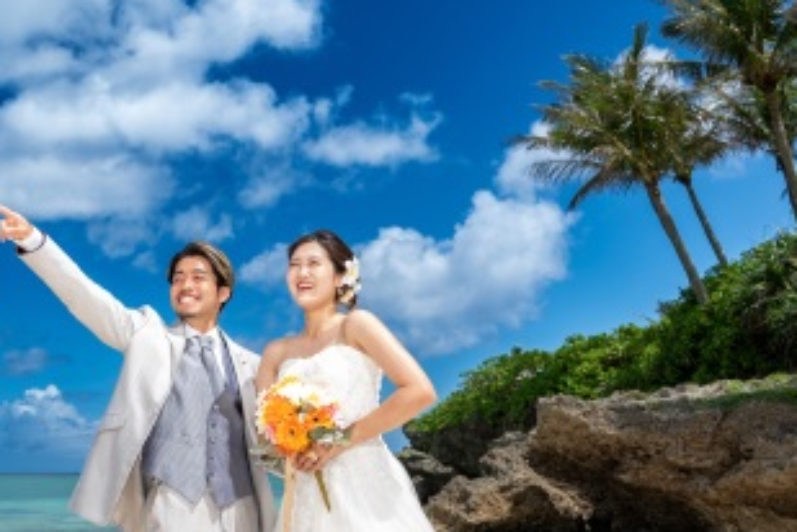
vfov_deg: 30.4
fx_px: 974
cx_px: 41
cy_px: 210
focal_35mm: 44
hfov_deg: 40.2
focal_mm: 17
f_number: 5.6
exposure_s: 1/250
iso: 31
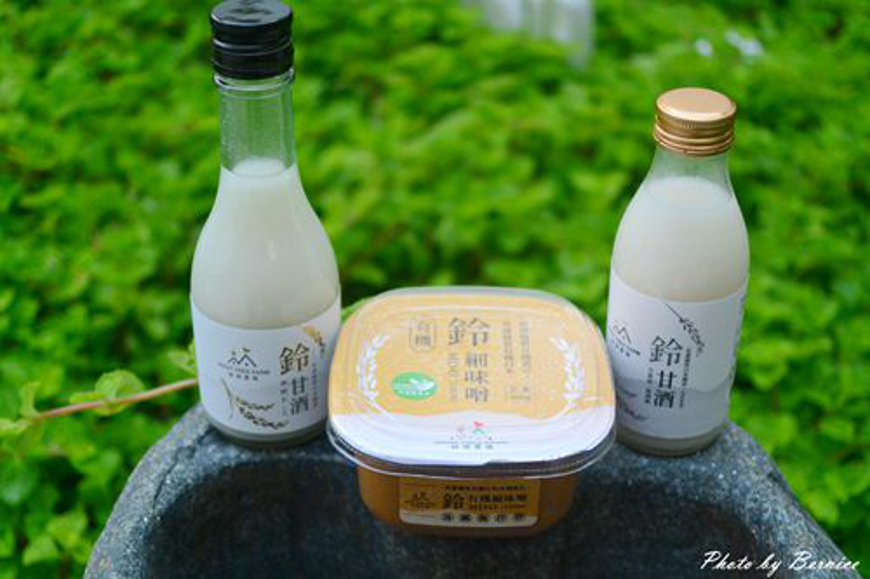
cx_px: 435
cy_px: 290
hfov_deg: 40.4
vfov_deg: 27.5
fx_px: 1184
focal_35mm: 49
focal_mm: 18.5
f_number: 2
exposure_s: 1/250
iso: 400
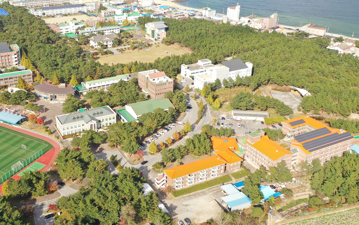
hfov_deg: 48.8
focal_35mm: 40
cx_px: 132
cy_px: 90
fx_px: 391
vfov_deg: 31.9
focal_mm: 10.26
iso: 100
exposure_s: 1/120
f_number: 4.5
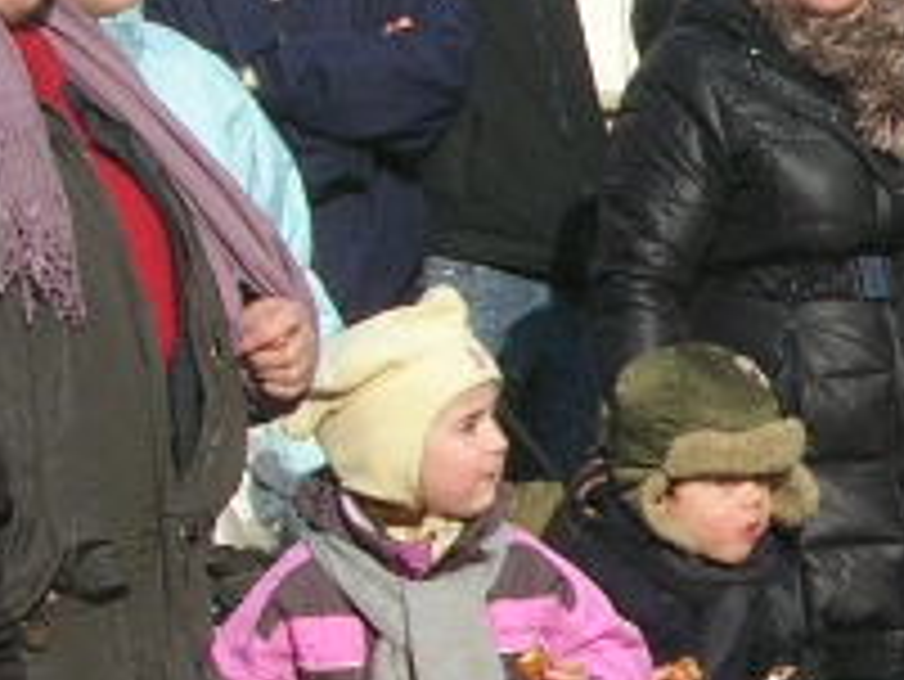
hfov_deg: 10.6
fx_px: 4651
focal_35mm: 178
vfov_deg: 8.4
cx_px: 1466
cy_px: 374
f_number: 5.6
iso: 50
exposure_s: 1/339
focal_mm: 5.8
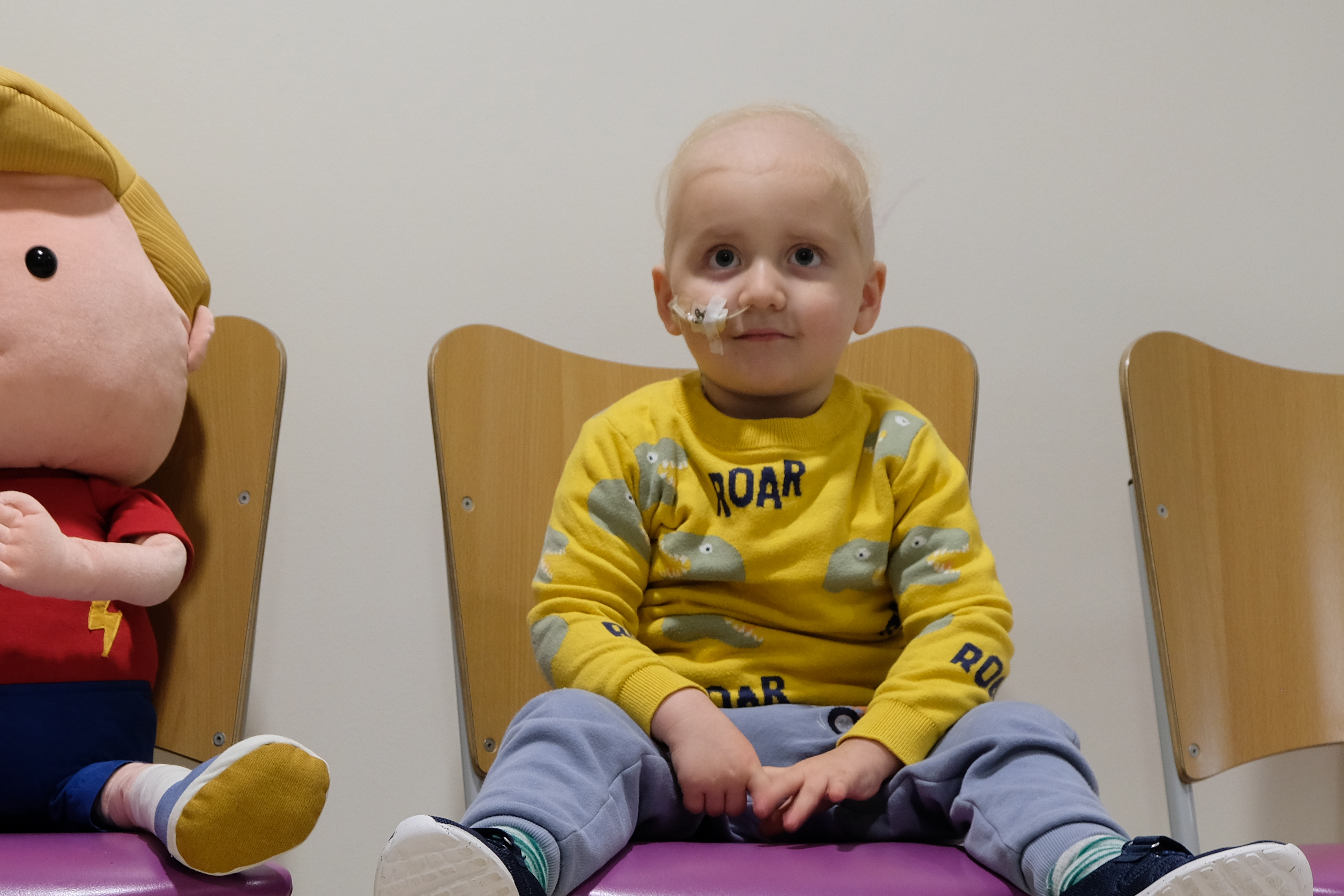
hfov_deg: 21.7
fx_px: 3472
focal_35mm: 93
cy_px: 778
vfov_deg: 14.6
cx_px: 352
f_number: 4
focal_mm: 34.3
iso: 800
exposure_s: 1/40
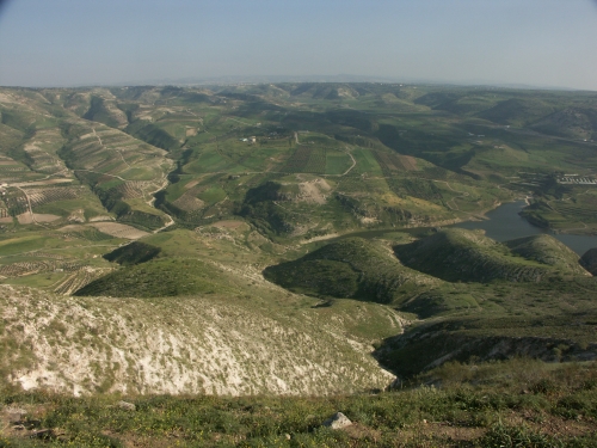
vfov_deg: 49.7
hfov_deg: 63.4
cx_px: 298
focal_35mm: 28
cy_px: 224
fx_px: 483
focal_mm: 7.2
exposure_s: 1/400
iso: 100
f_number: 7.1
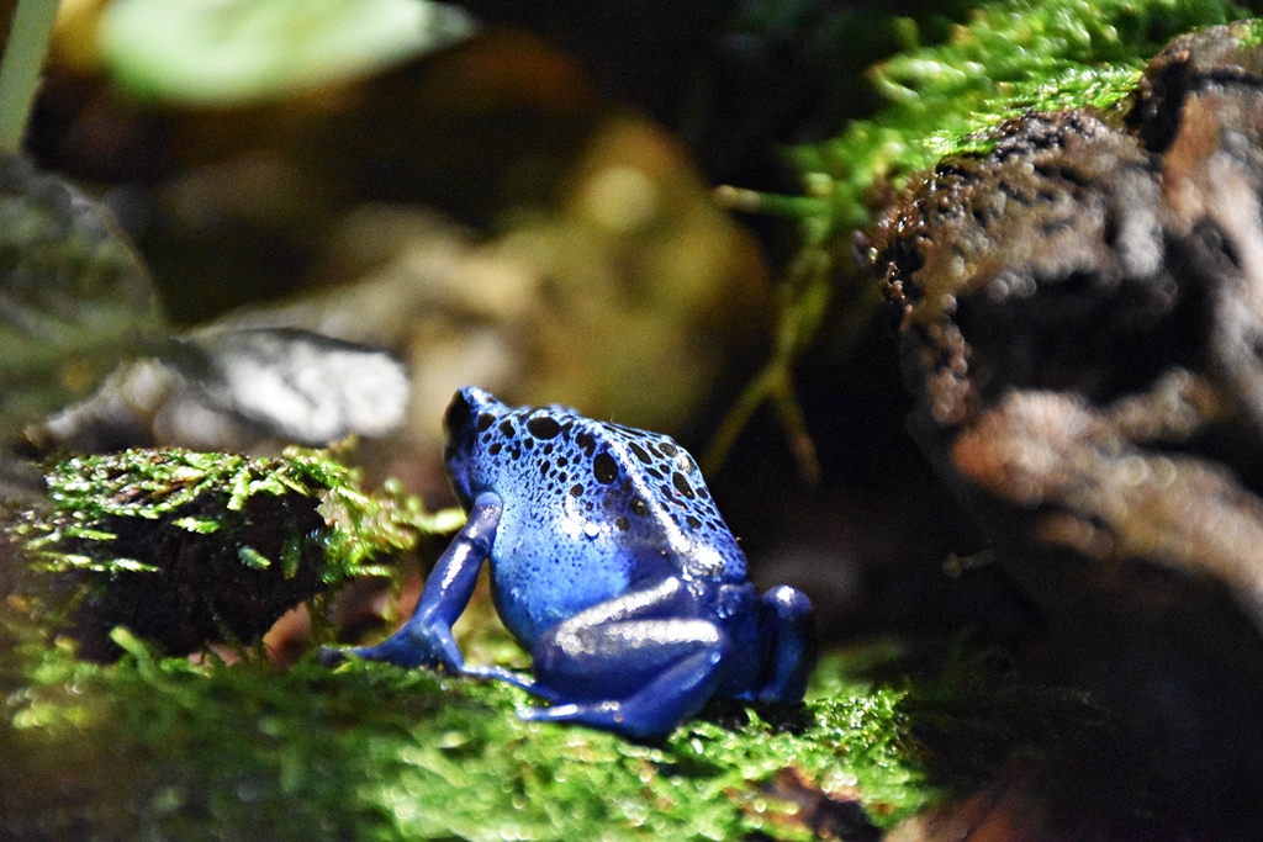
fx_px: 7368
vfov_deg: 6.5
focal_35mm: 210
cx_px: 632
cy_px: 421
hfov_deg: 9.8
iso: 12800
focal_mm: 140
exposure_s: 1/60
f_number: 5.6
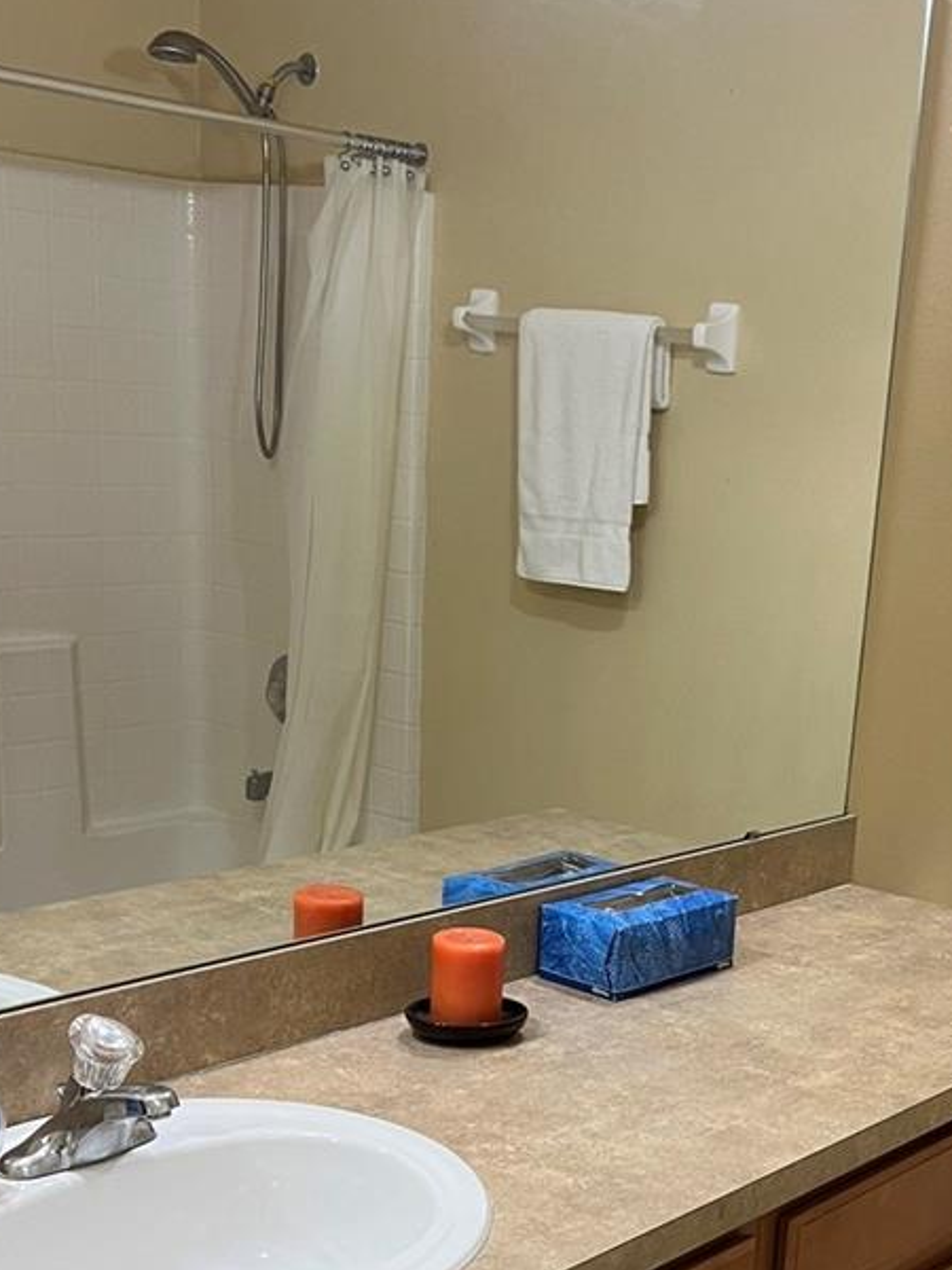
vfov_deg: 35.6
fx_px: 1907
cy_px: 1020
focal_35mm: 52
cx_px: 717
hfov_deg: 27.6
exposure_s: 1/60
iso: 125
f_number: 1.5
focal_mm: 5.7
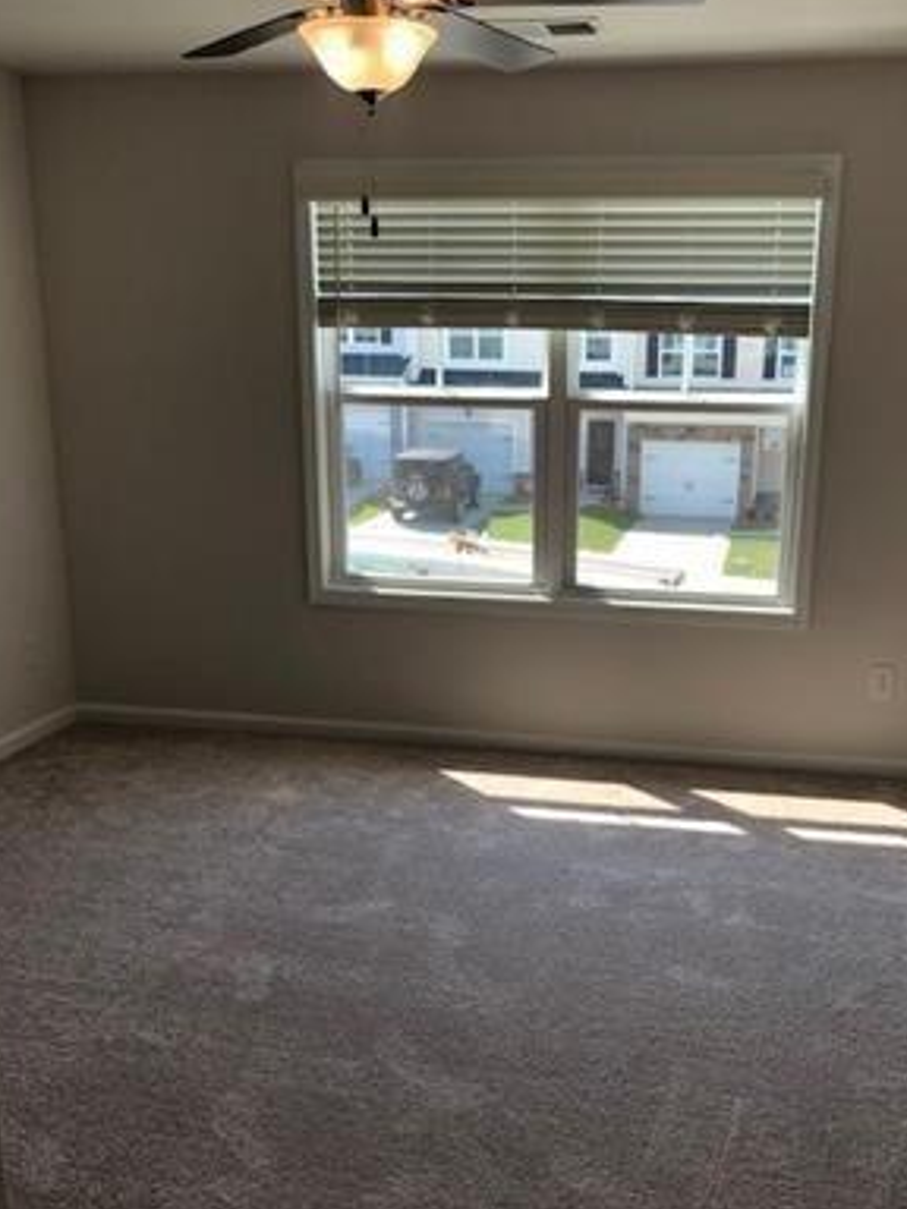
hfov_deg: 40.5
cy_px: 680
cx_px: 542
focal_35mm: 35
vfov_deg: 52.5
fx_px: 1223
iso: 32
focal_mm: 3.99
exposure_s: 1/120
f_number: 1.8
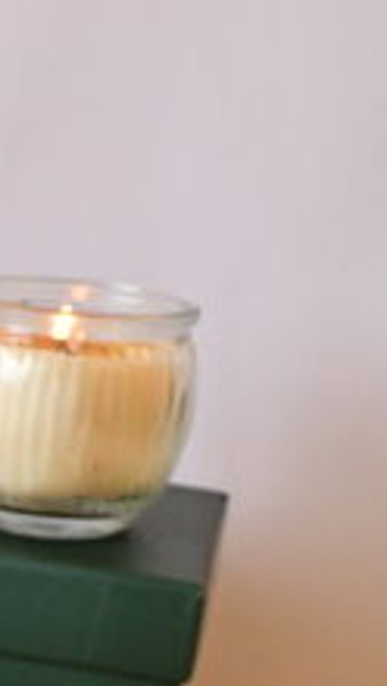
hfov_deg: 10.7
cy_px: 619
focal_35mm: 100
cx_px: -490
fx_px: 1822
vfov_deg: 20.9
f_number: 8
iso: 6400
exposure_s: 1/320
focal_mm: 35
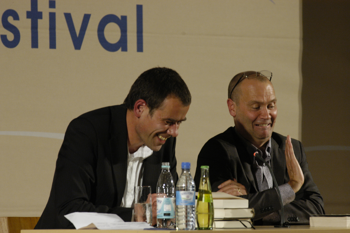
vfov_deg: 4.6
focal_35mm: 300
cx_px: 175
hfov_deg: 6.9
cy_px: 116
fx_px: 2914
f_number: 4.5
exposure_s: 1/80
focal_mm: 200
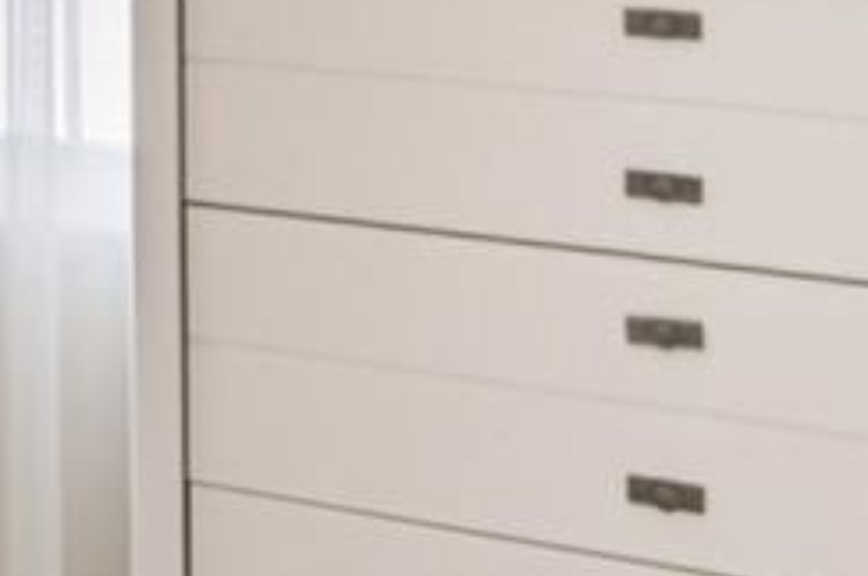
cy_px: -292
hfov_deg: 14.1
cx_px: -1163
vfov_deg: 12.4
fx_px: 2528
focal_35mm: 105
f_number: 8
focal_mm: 16
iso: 400
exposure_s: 1/8
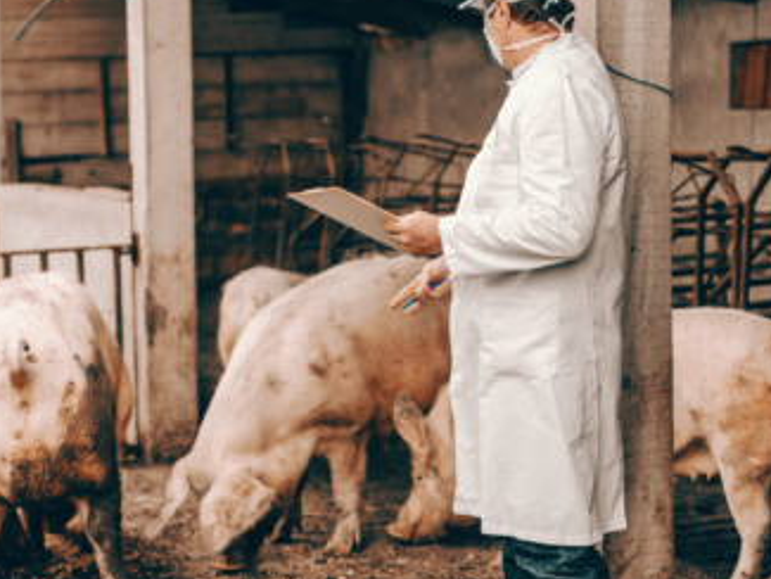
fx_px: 1938
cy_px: 259
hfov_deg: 22.5
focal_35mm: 87
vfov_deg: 17.0
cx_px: 332
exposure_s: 1/800
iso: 320
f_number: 2.8
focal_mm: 70
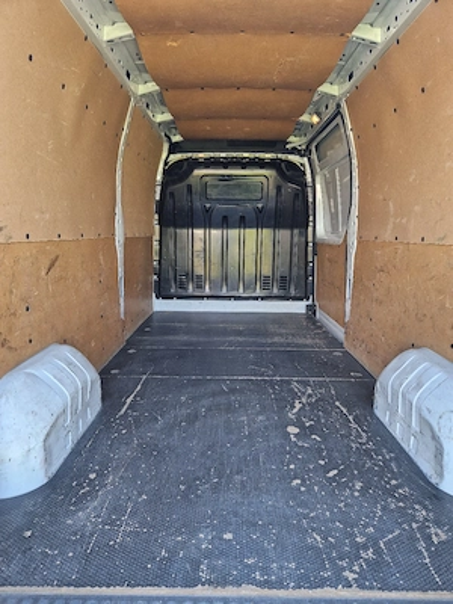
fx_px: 401
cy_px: 302
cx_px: 226
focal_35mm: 23
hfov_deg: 58.9
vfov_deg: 73.9
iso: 125
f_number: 1.8
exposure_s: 1/182
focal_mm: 5.4
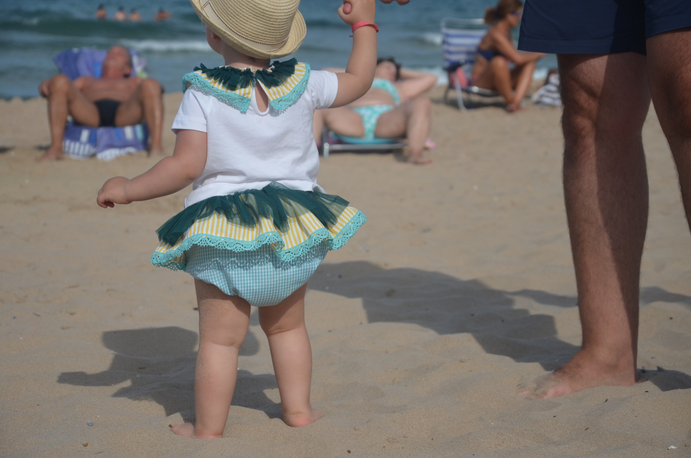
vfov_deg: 14.6
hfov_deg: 22.0
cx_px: 346
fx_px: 1782
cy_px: 229
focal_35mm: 93
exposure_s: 1/2500
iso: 320
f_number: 5.3
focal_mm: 62
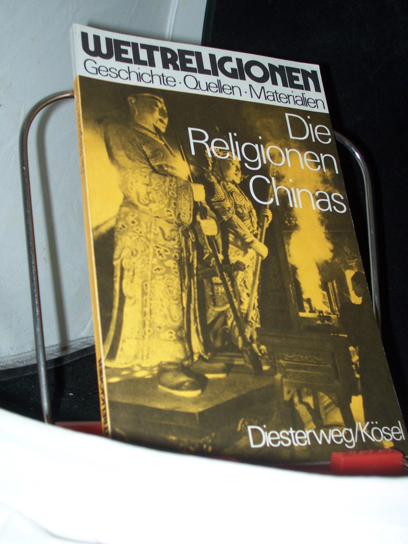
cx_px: 204
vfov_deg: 36.2
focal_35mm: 53
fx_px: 833
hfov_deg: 27.5
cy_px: 272
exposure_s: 1/80
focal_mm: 8.7
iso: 80
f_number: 3.2
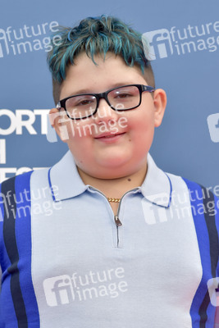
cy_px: 164
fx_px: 839
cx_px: 110
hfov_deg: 14.9
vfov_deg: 22.1
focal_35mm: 92
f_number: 7.1
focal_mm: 92
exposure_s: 1/250
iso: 250
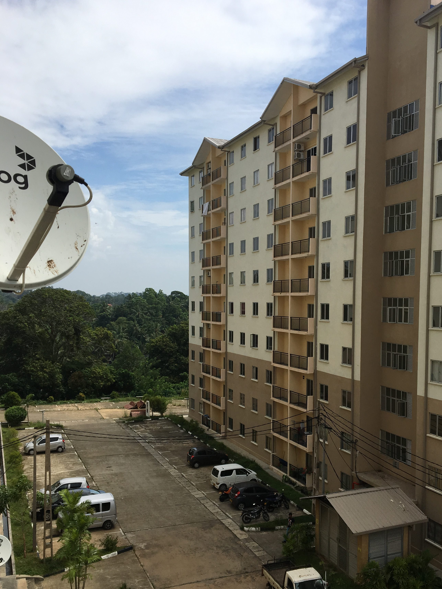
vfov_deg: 53.8
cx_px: 257
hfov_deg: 41.7
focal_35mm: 34
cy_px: 334
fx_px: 579
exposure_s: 1/2481
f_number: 2.2
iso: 25
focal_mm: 4.15
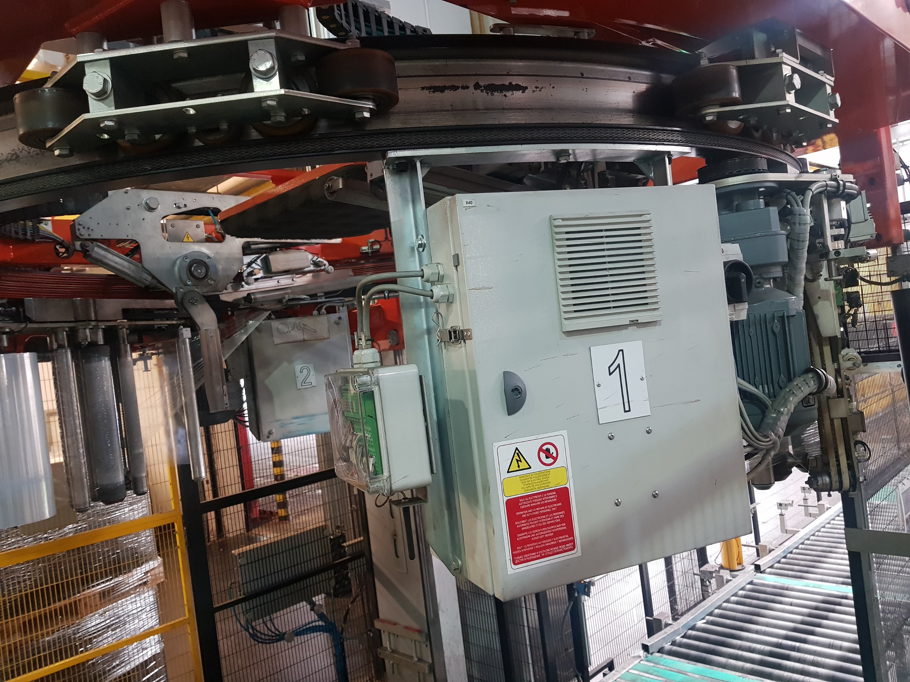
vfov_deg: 53.1
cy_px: 341
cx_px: 455
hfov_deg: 67.3
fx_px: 683
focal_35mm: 26
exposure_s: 1/14
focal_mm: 4.3
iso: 250
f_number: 1.7
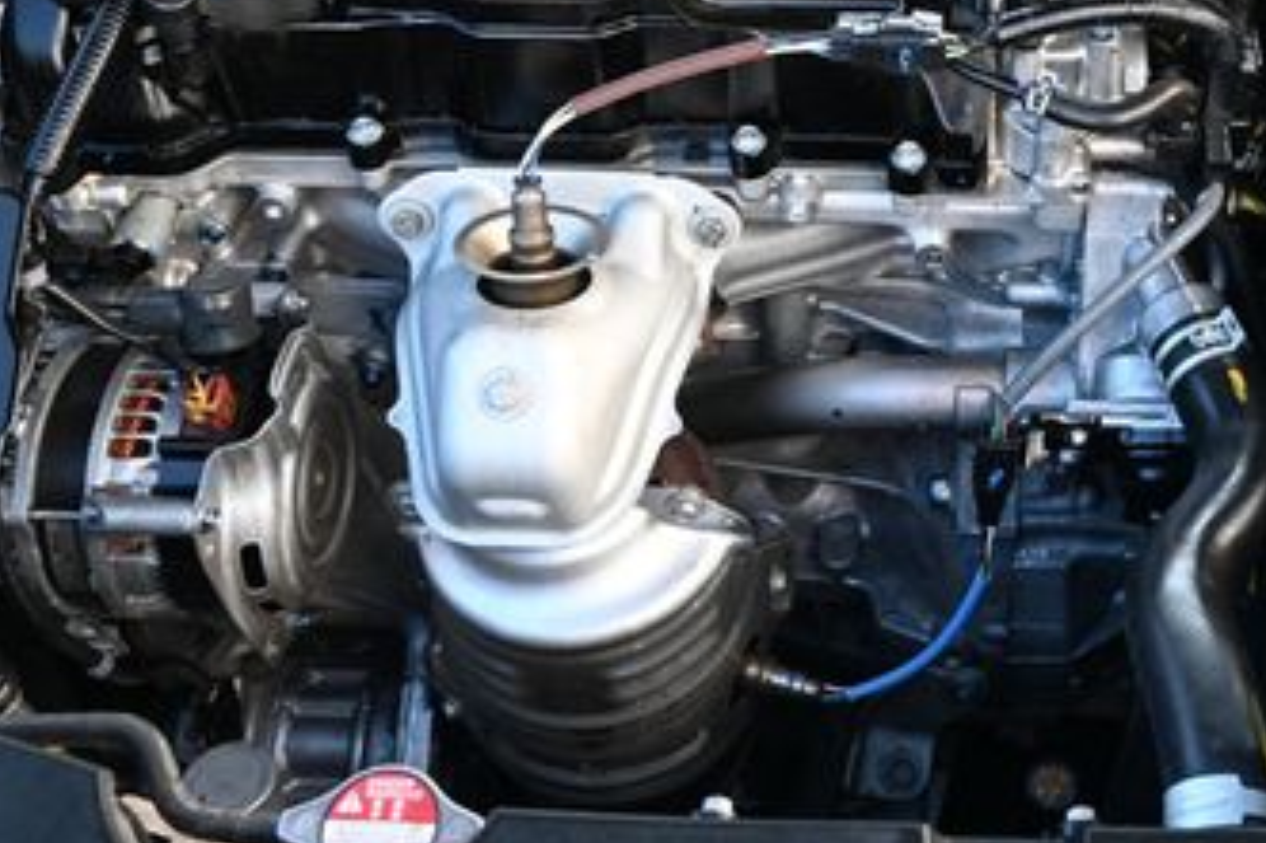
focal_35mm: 53
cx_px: 942
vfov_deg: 24.8
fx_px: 1878
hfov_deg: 36.4
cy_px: 141
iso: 450
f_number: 3.8
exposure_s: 1/125
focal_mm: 18.5
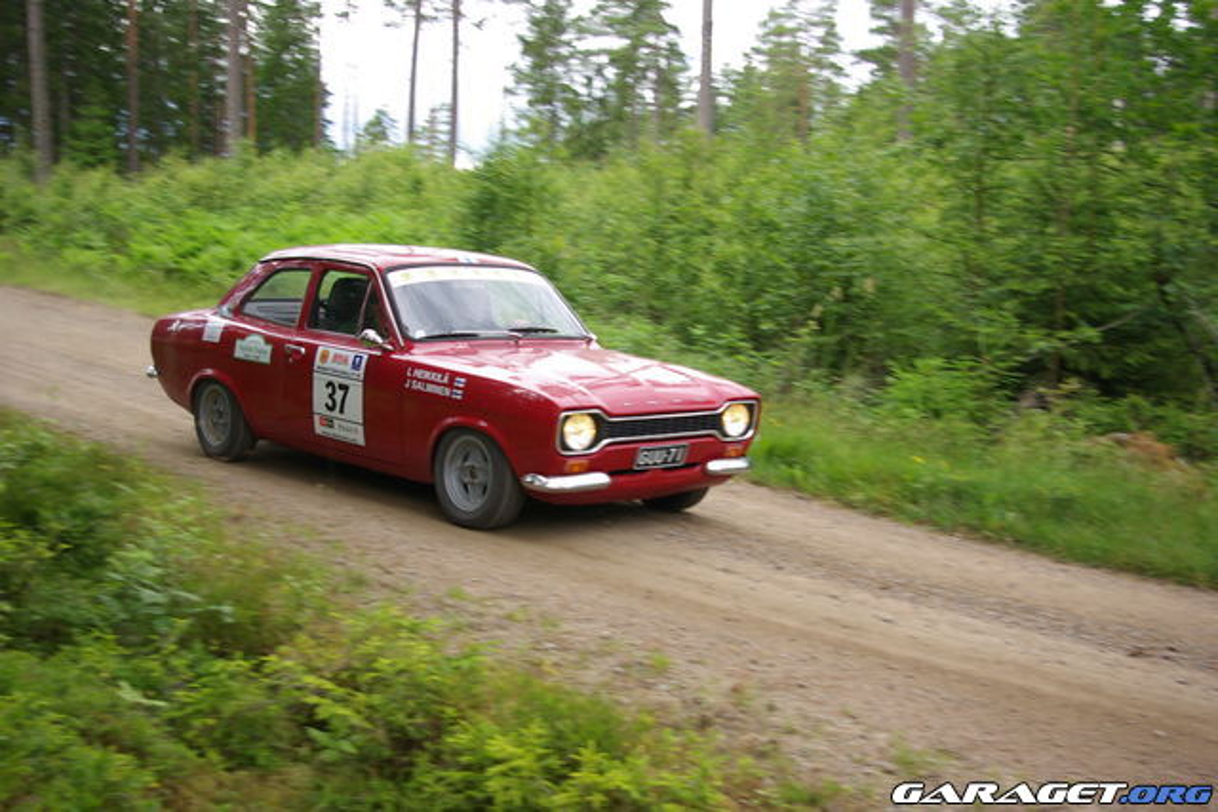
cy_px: 406
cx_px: 609
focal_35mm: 42
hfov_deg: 46.4
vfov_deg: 31.9
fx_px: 1421
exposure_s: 1/180
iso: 200
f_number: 4
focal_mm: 28
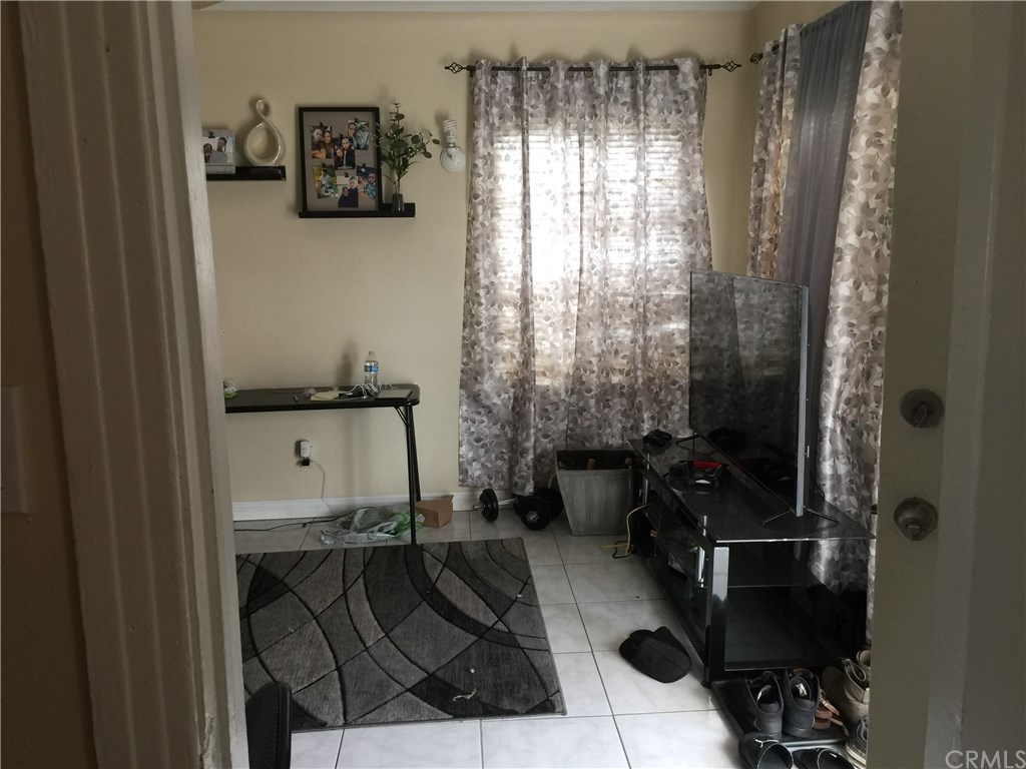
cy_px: 384
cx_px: 513
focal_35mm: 29
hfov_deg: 61.7
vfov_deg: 48.2
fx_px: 860
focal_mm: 4.15
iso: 40
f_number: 2.2
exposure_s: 1/30
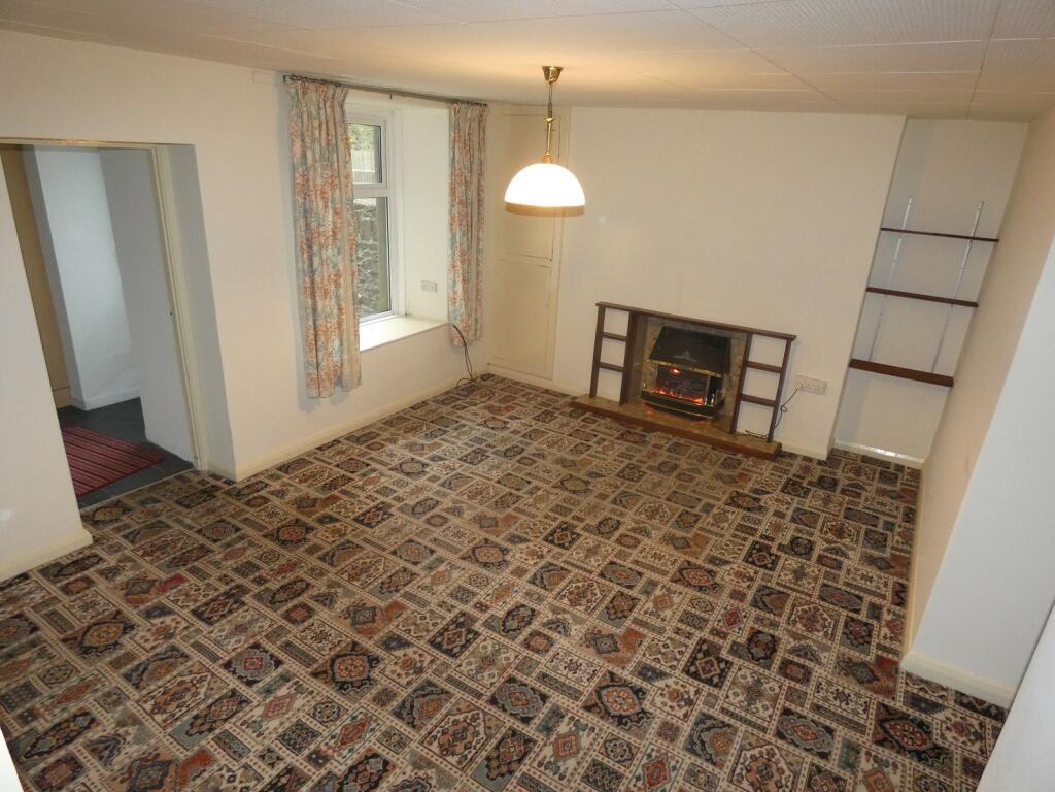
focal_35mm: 20
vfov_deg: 66.0
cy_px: 396
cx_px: 528
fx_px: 610
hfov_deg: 81.7
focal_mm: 3.6
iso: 500
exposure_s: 1/60
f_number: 2.8
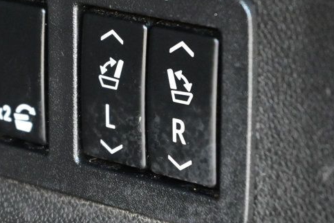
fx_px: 1475
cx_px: 75
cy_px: 65
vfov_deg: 8.6
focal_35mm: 159
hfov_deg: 12.9
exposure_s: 1/80
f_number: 6.3
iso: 4500
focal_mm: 50
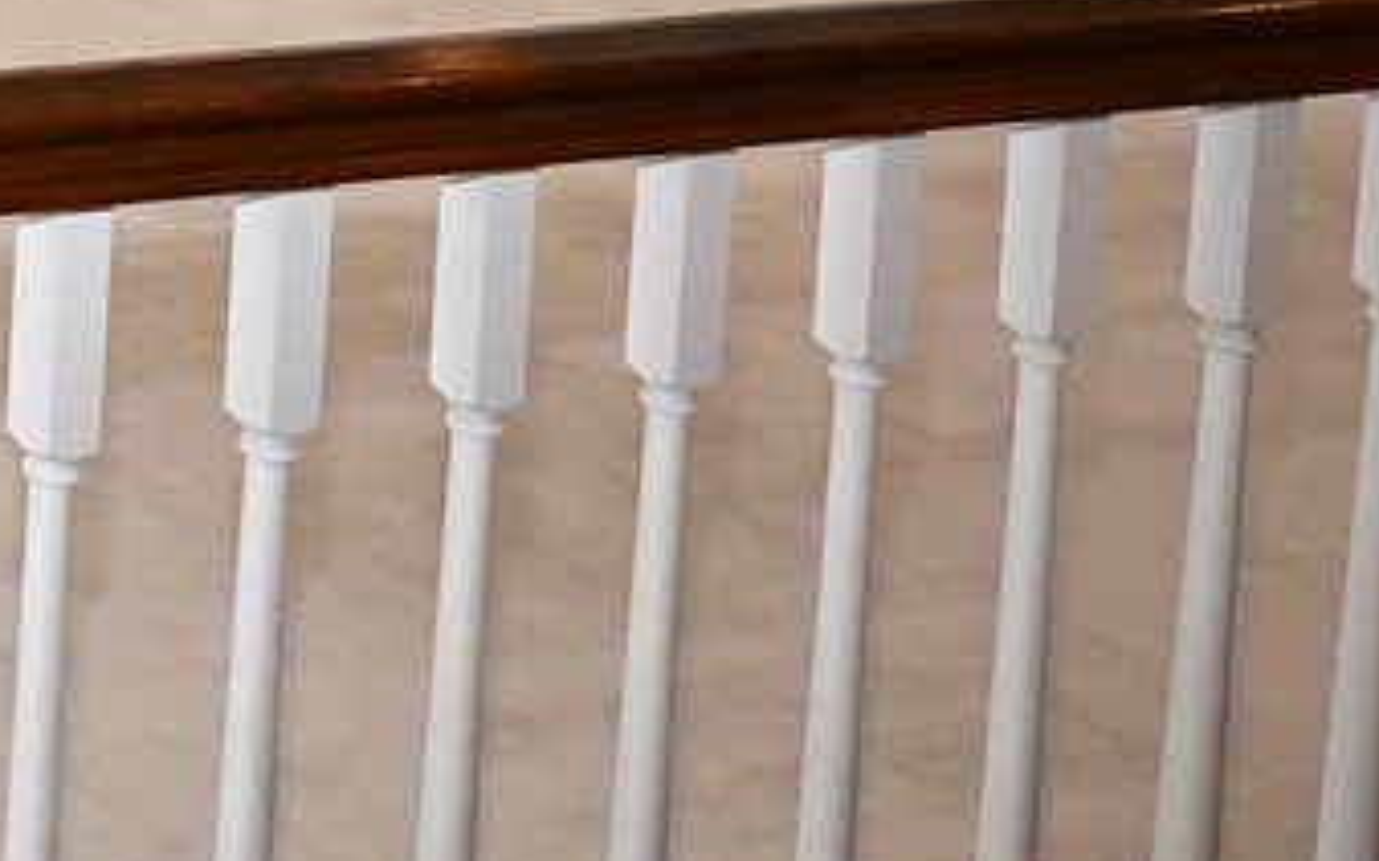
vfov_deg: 13.1
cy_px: -796
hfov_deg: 17.3
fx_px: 3306
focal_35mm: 88
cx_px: -1350
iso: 200
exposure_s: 1/80
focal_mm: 12
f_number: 4.5
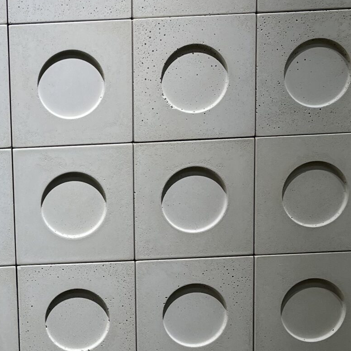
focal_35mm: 76
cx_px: -40
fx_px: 872
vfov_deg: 22.7
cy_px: 212
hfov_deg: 21.5
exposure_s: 1/116
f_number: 1.6
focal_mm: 5.1
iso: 32
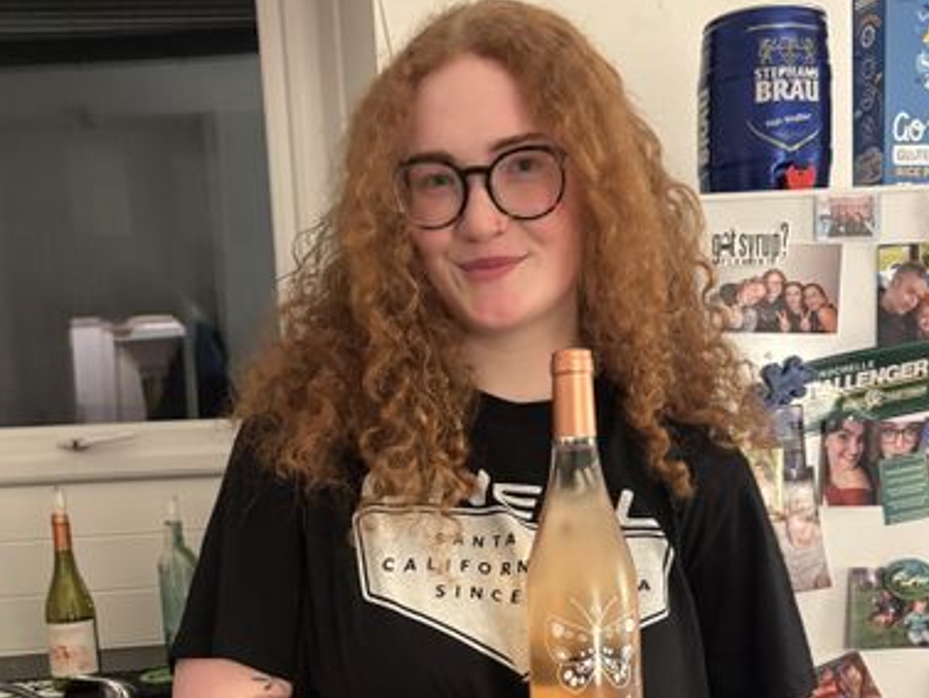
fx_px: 832
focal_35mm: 31
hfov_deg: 58.3
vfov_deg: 45.3
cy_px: 412
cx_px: 490
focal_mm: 5.96
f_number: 1.6
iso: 640
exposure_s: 1/25
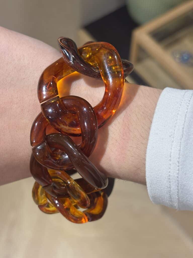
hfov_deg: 28.0
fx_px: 387
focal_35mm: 52
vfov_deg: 36.8
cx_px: 96
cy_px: 129
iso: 25
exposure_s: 1/50
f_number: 1.6
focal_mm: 5.96
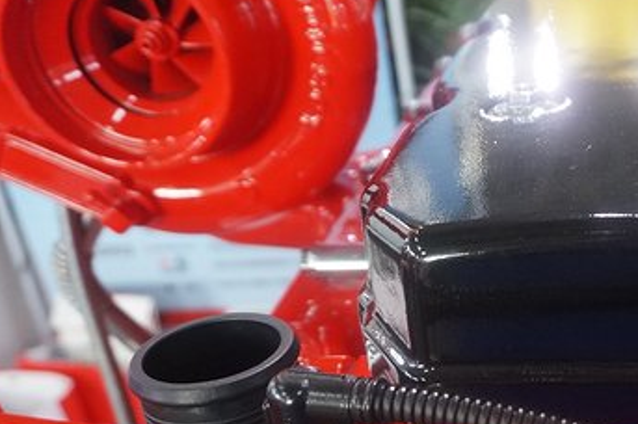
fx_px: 991
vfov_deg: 24.0
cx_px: 698
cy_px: 289
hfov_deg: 31.7
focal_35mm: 56
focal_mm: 16
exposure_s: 1/60
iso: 800
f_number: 4
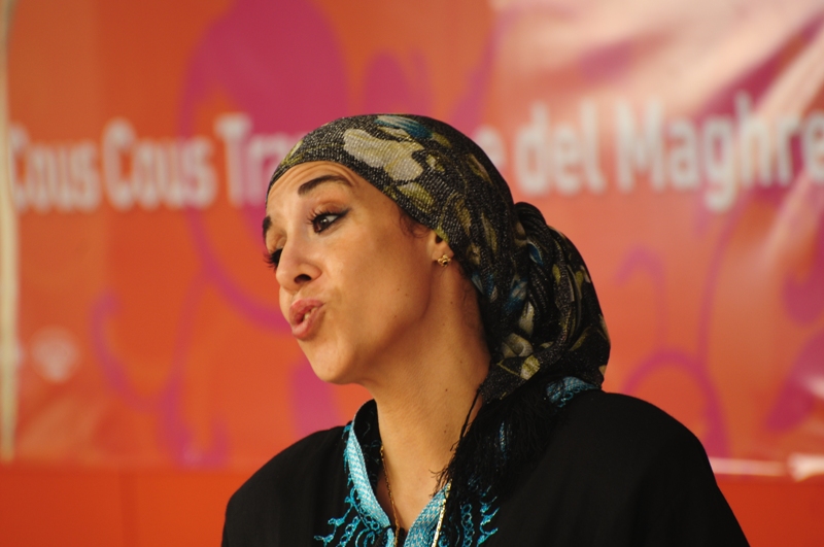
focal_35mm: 450
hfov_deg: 4.6
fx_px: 10285
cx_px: 412
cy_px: 274
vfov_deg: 3.0
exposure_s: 1/50
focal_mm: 300
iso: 200
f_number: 5.6
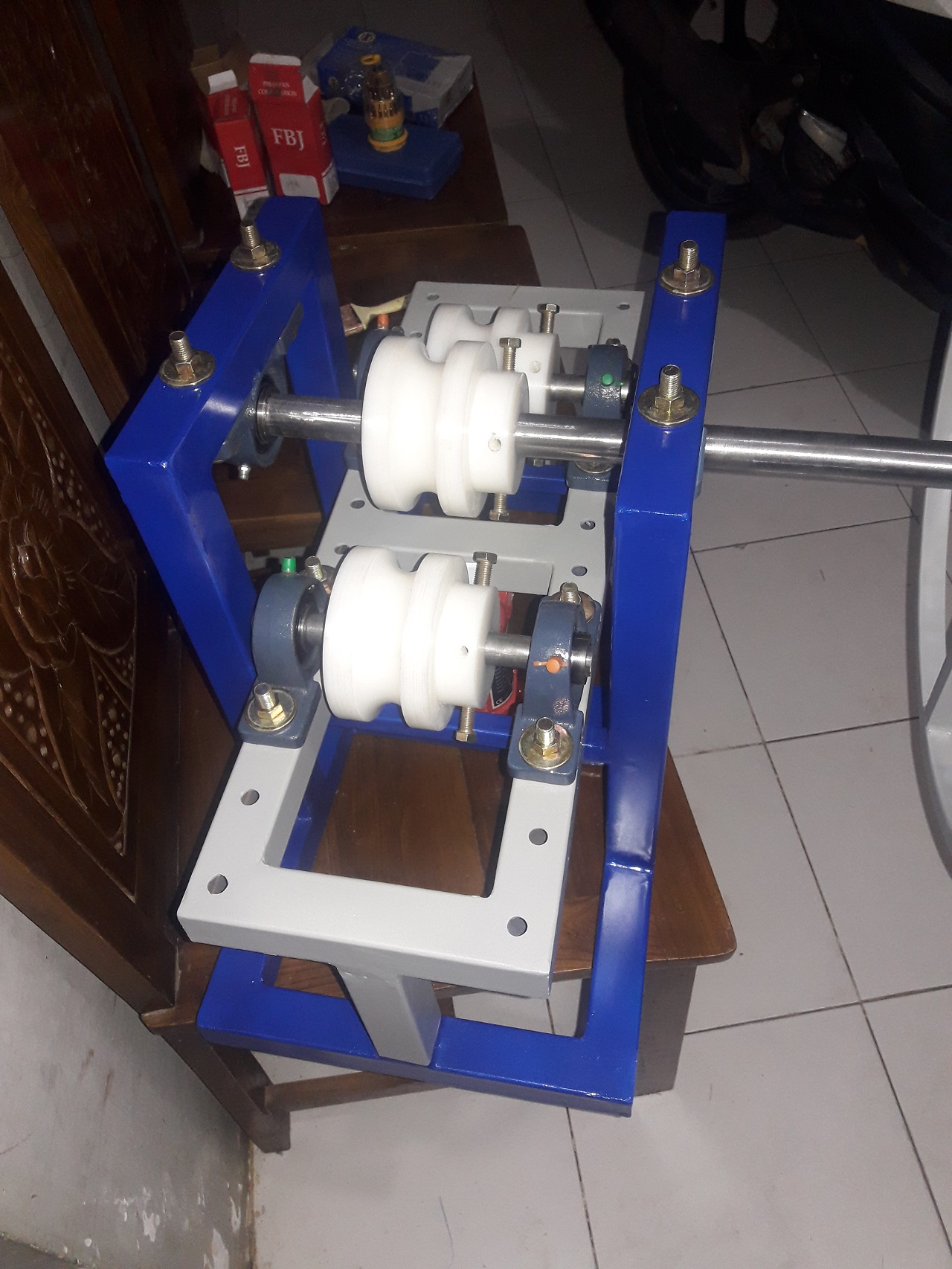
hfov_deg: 49.8
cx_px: 476
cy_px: 634
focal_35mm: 28
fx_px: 1026
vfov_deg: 63.4
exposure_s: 1/50
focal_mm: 3.7
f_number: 1.9
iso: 160
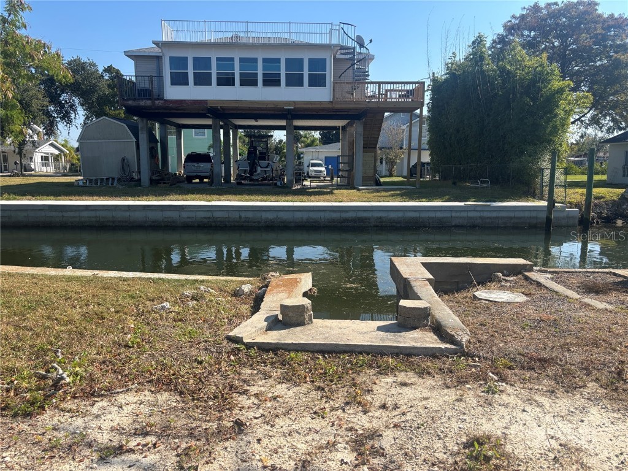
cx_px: 314
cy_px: 236
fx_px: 472
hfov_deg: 67.3
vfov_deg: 53.1
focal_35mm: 26
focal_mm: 5.96
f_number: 1.6
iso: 50
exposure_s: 1/2398
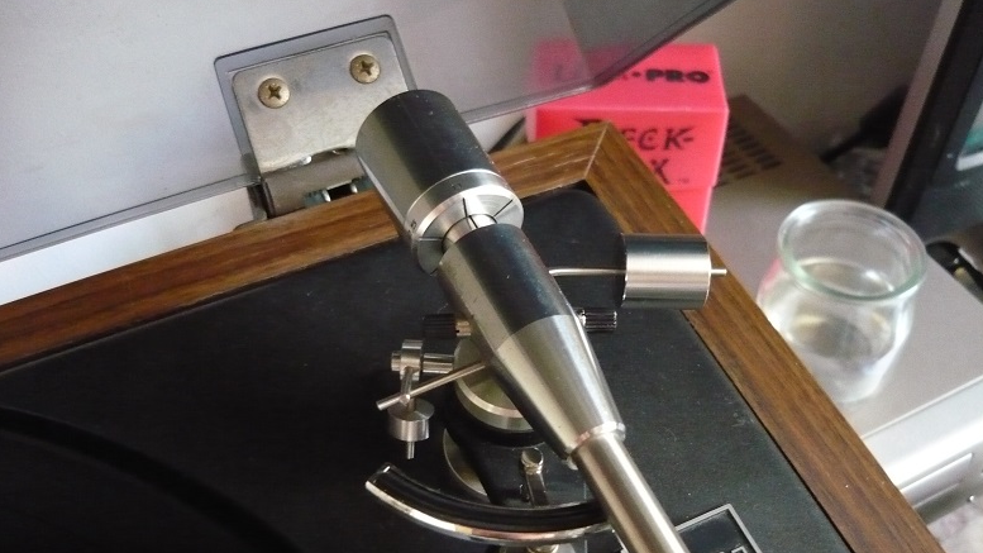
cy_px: 356
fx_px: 964
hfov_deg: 54.0
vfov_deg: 31.8
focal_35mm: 37
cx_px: 481
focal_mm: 5.5
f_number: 2.8
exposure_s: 1/20
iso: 800
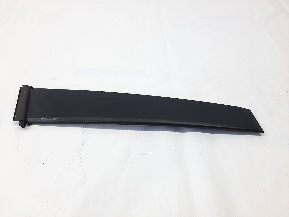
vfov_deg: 54.9
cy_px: 108
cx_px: 144
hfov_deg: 69.4
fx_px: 209
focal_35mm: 25
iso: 64
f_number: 2
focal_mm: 4.6
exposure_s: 1/50
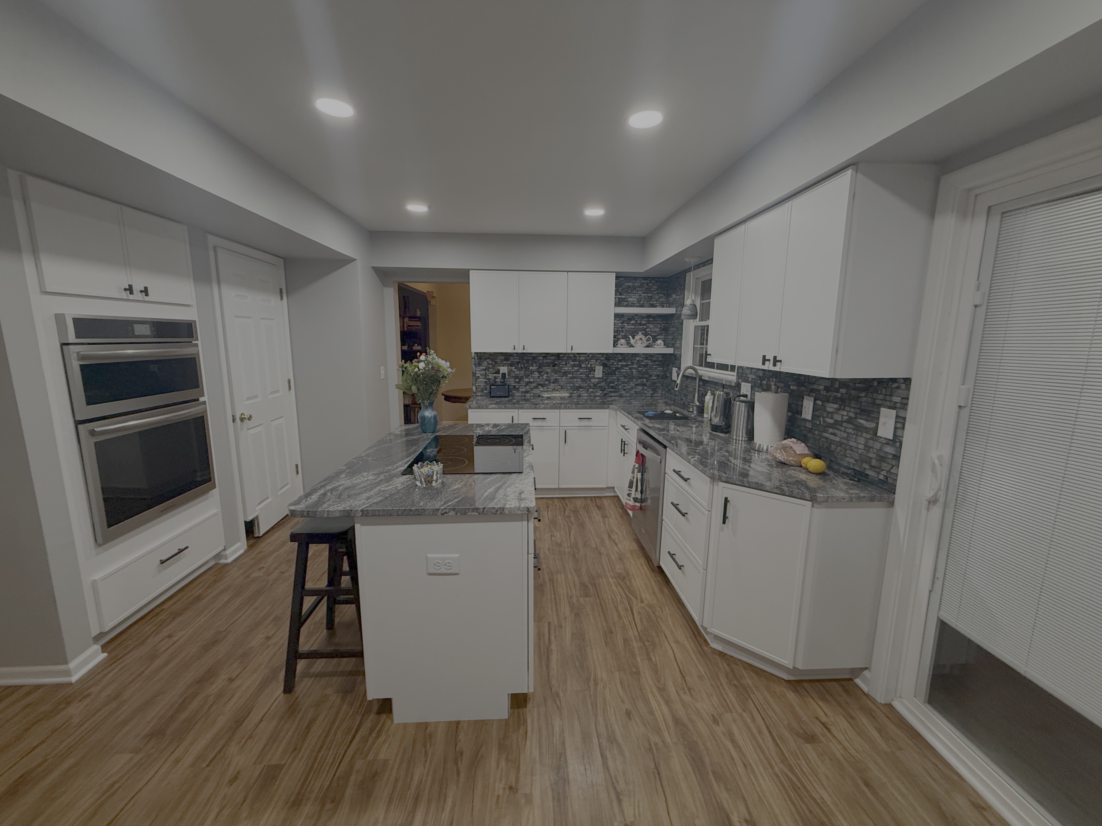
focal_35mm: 14
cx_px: 551
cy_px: 413
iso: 320
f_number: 2.2
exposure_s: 1/120
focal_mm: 2.22
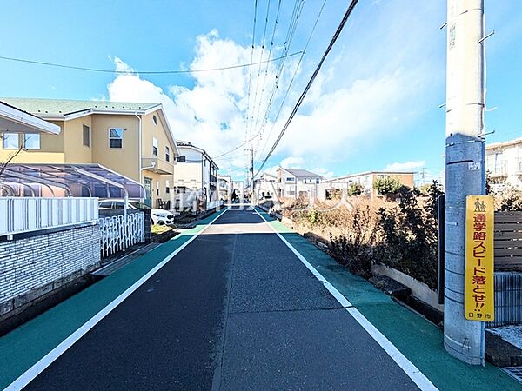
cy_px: 196
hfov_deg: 102.1
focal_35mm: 14
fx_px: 211
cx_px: 261
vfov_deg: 85.7
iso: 49
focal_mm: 1.83
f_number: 2.2
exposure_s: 1/1751
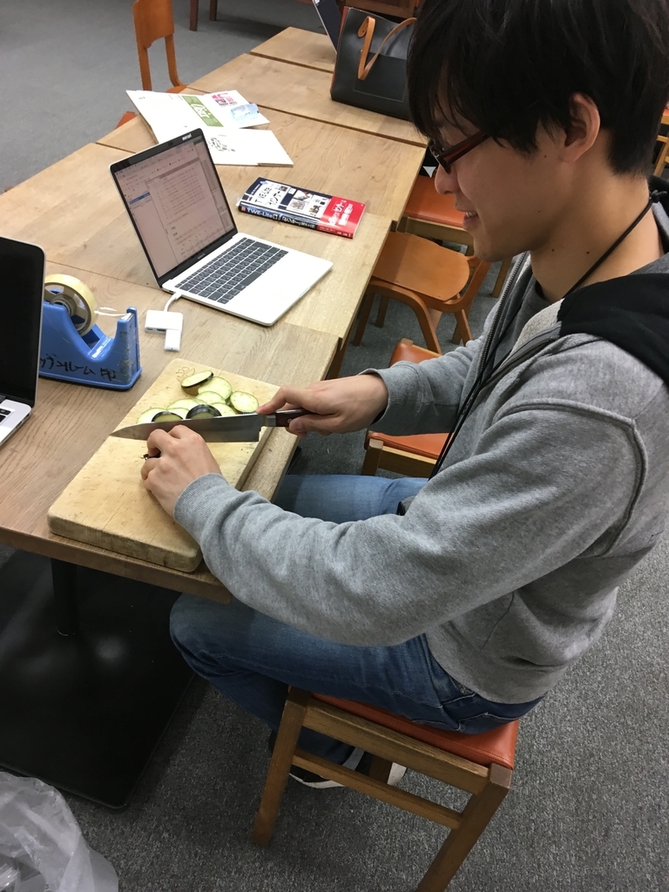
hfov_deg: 48.2
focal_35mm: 29
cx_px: 334
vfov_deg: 61.7
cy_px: 446
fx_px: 747
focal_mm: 4.15
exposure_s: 1/30
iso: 100
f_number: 2.2
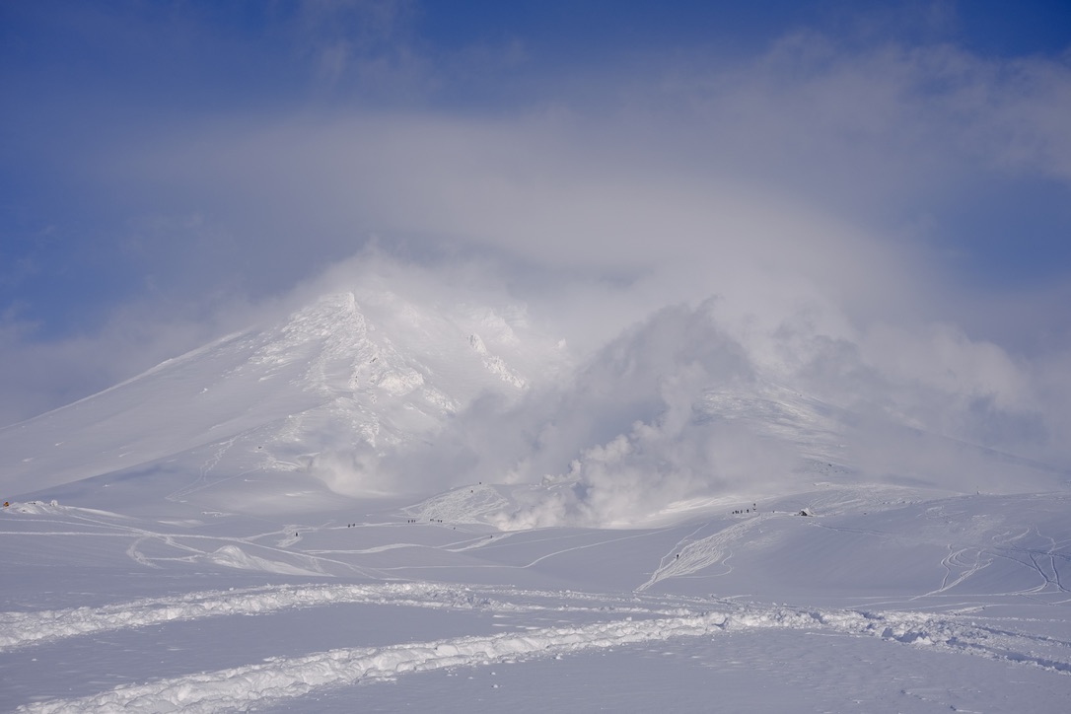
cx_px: 536
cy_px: 357
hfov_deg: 47.4
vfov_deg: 32.6
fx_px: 1220
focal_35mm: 41
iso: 160
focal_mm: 27
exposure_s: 1/1900
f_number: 5.6
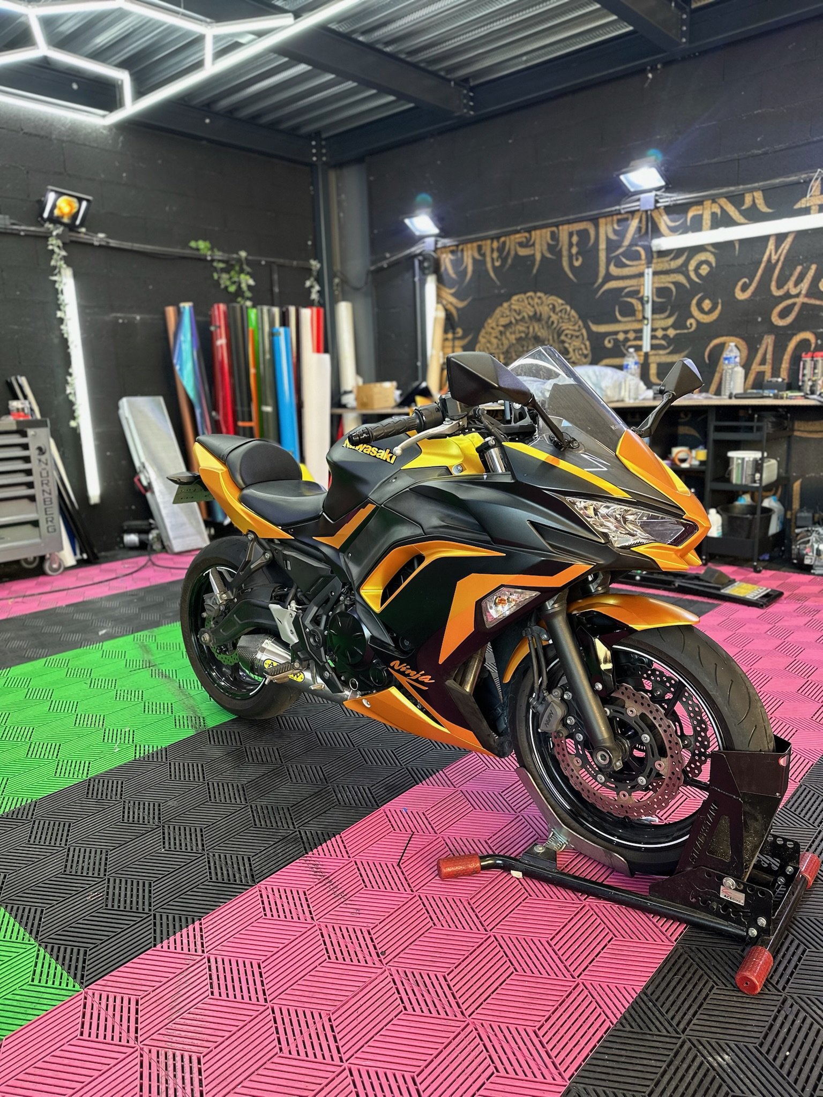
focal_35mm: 24
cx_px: 412
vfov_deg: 71.6
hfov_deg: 56.8
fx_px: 761
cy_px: 548
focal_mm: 6.86
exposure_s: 1/100
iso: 160
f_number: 1.78
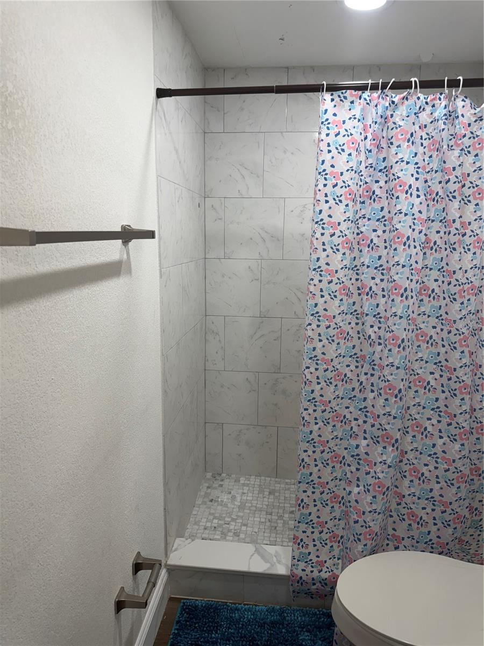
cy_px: 323
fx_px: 447
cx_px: 242
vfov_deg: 71.6
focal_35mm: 24
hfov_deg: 56.8
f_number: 1.78
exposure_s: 1/120
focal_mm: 6.76
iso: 80
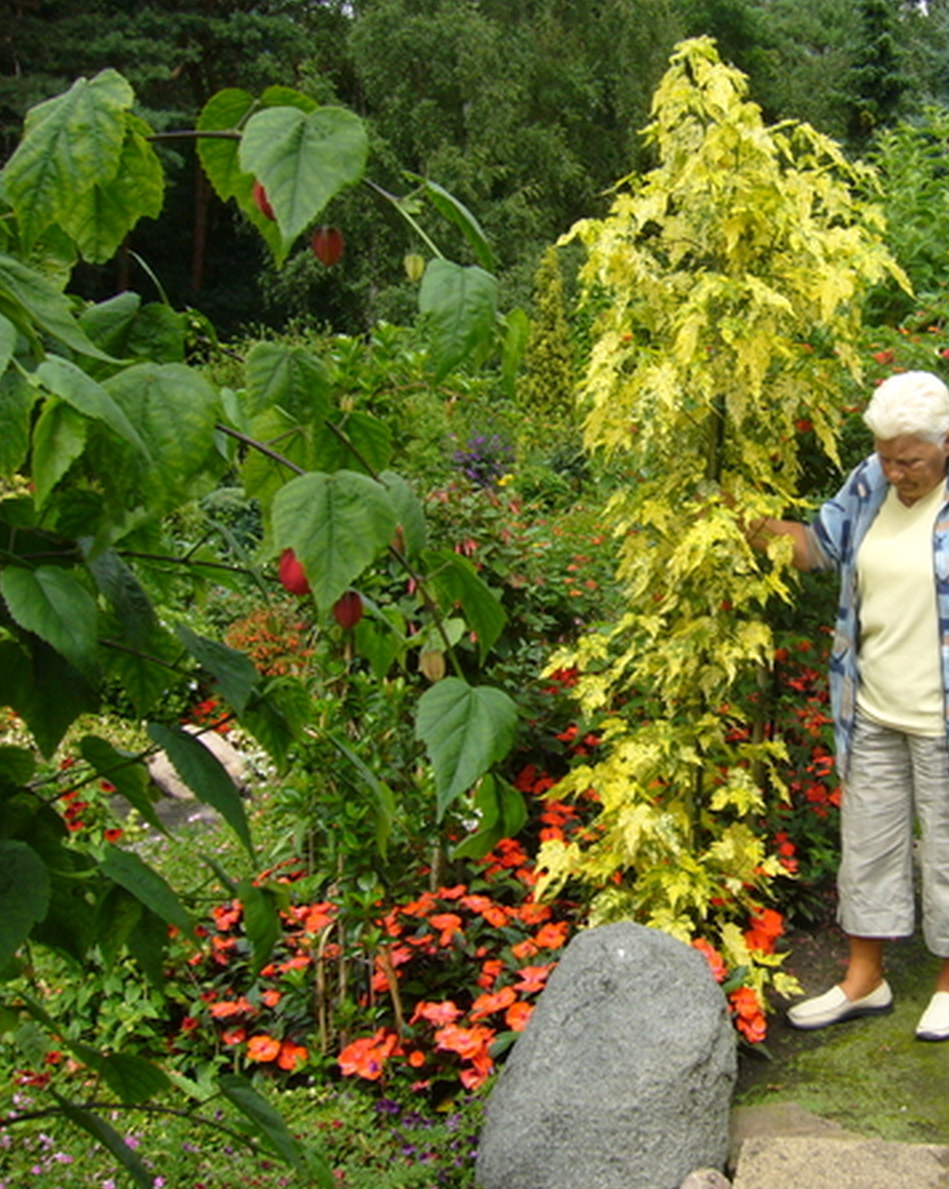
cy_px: 597
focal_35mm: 46
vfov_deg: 40.4
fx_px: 1617
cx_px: 765
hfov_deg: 31.8
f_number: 5.6
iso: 100
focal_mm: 5.8
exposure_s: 1/250
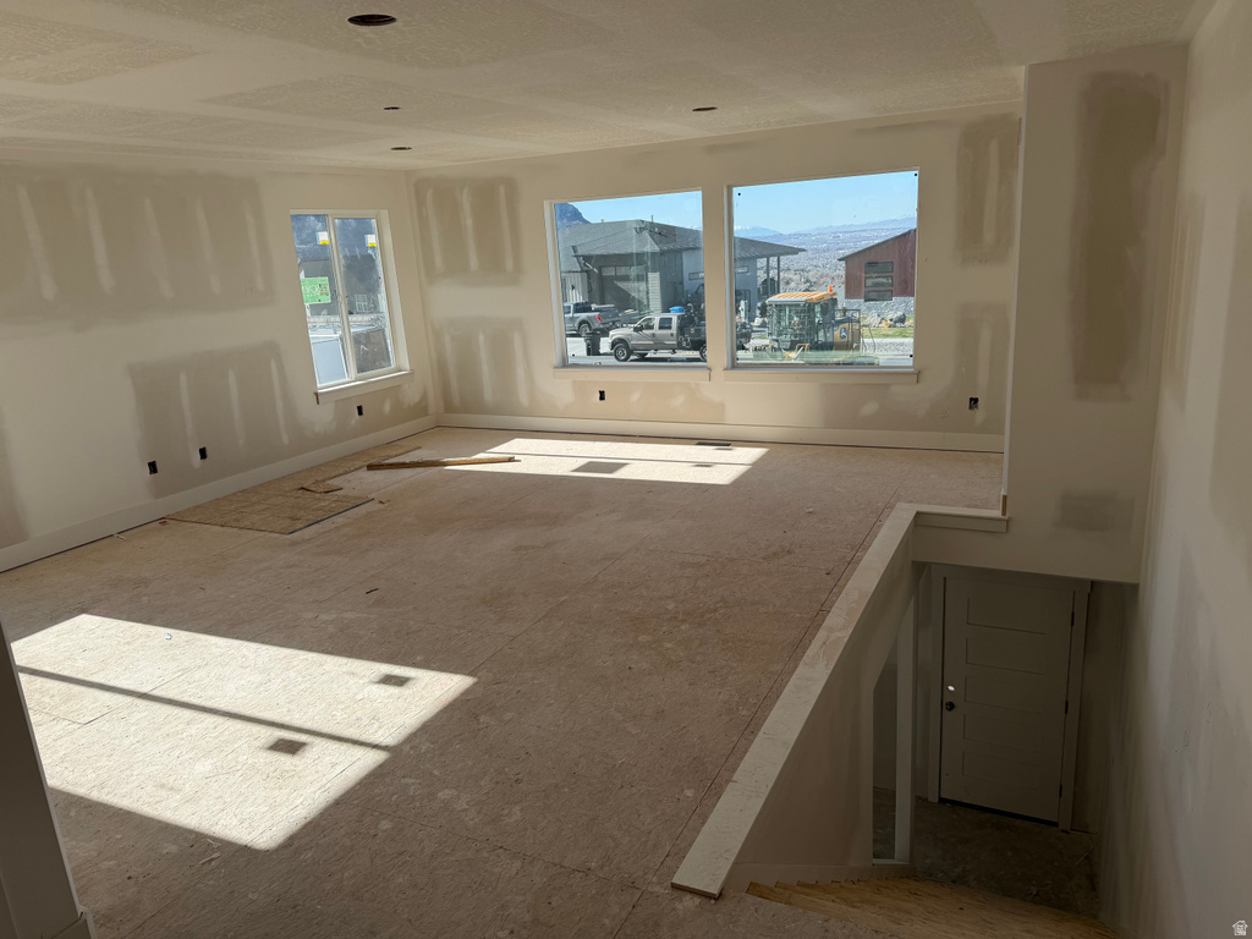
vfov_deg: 56.8
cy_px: 470
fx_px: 868
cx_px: 626
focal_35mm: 24
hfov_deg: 71.6
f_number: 1.78
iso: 80
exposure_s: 1/1361
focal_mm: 6.76
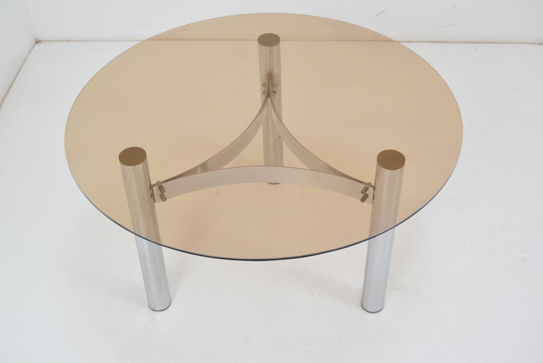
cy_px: 182
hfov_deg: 42.3
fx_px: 702
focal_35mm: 46
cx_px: 272
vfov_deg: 29.0
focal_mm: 31
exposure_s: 1/160
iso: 1600
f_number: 6.3
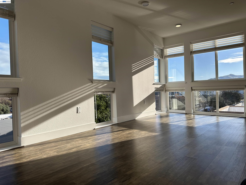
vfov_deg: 56.8
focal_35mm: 24
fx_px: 171
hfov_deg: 71.6
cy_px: 92
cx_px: 123
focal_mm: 6.86
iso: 80
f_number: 1.78
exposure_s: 1/2110
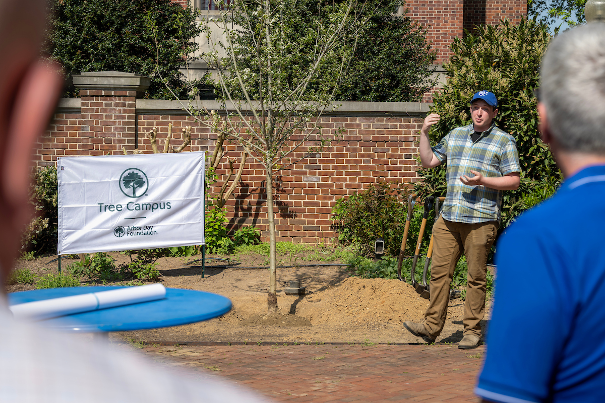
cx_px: 302
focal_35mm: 82
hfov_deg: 24.8
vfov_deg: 16.7
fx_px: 1378
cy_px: 202
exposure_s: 1/250
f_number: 7.1
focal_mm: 82
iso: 40
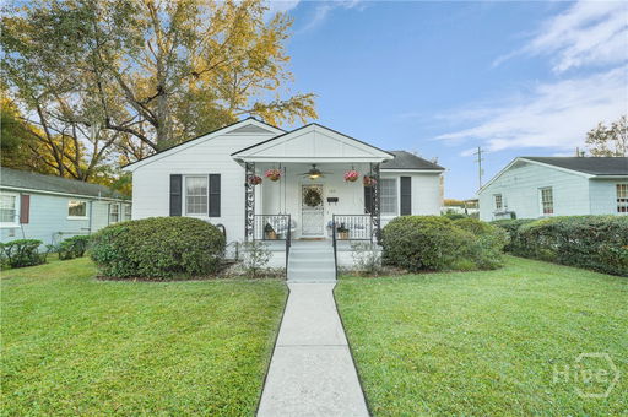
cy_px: 208
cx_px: 314
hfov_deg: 95.1
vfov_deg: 71.9
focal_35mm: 16
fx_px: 287
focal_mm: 16.5
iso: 320
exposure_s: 1/25
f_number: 9
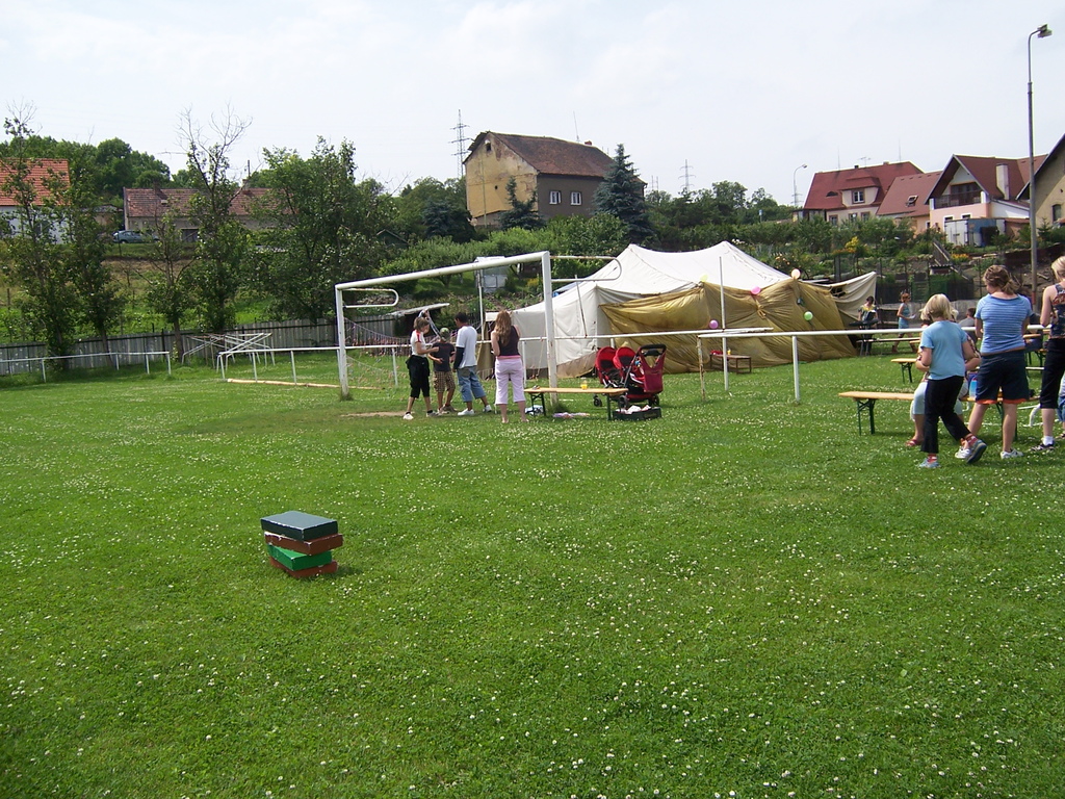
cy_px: 400
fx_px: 1015
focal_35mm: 33
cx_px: 532
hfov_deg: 55.4
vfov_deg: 42.9
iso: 80
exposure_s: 1/1000
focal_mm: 5.5
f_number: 4
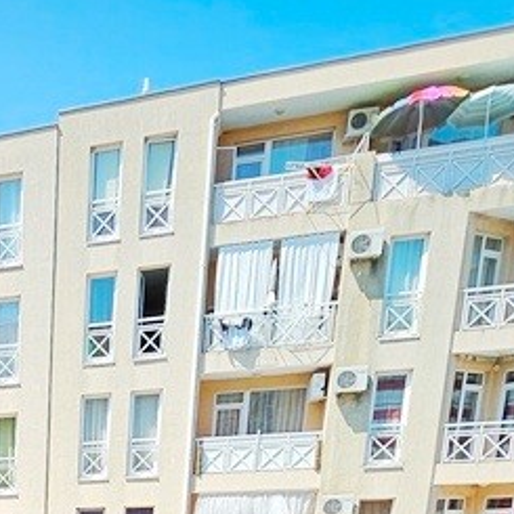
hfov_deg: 29.6
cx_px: -124
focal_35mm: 48
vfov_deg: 25.7
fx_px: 806
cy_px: 783
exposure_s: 1/756
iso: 32
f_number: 2.2
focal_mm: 1.7
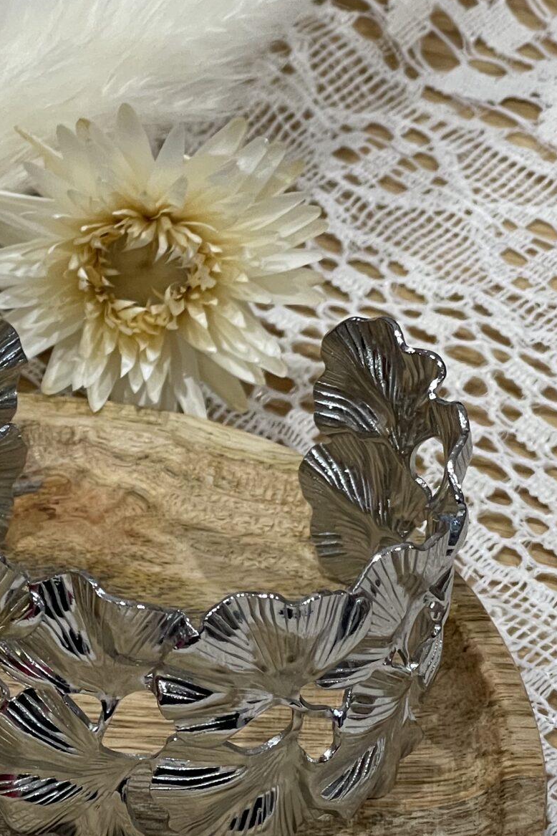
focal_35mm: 146
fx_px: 3388
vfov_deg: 14.0
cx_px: -117
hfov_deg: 9.3
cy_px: 650
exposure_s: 1/100
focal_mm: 7.5
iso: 160
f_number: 2.2
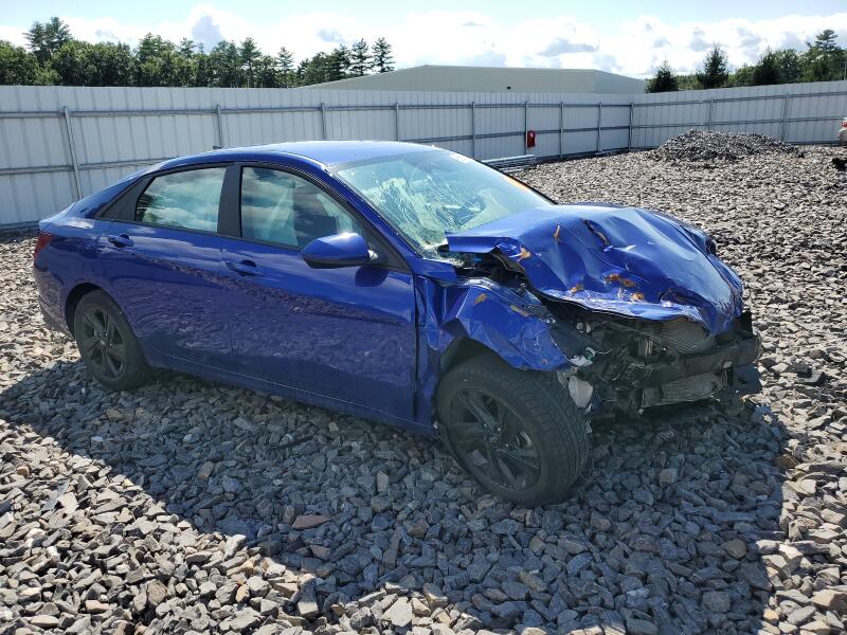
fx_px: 636
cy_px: 318
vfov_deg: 53.1
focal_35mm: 26
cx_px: 424
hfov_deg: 67.3
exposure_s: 1/2500
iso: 50
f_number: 1.5
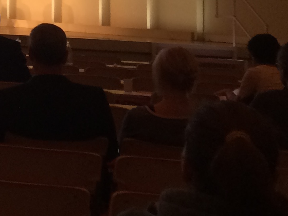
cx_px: -332
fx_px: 1082
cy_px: -159
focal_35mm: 130
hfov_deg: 12.8
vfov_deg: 10.8
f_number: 2.2
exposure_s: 1/33
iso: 100
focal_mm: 4.15
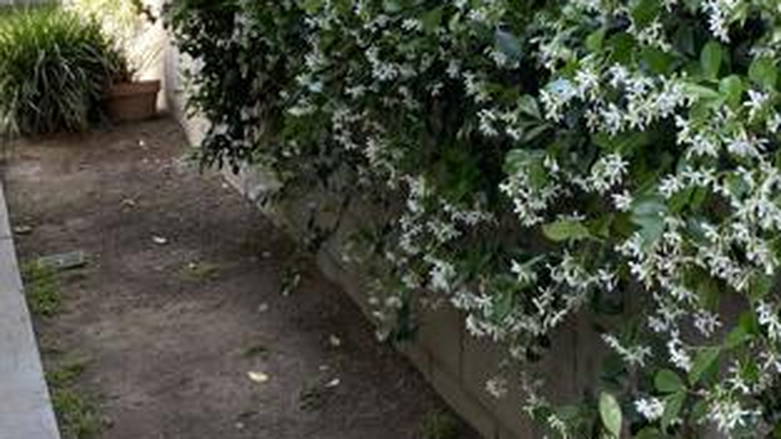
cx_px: 519
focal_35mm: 58
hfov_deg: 35.7
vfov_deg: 19.7
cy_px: -67
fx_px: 1201
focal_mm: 4.25
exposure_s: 1/122
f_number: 1.8
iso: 40
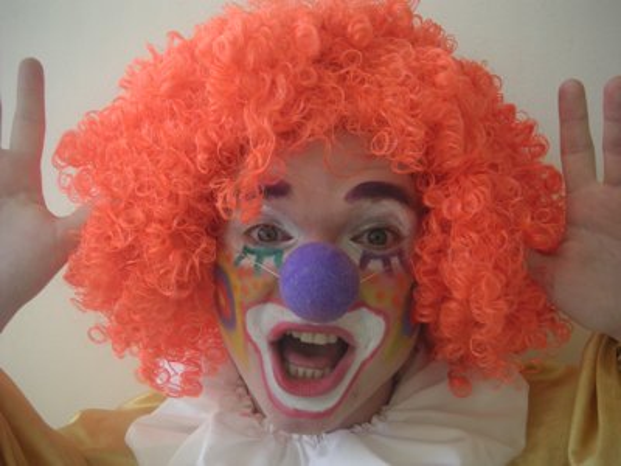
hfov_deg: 31.7
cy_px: 233
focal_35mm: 61
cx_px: 310
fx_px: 1094
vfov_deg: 24.0
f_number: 3
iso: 50
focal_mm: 9.4
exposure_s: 1/60
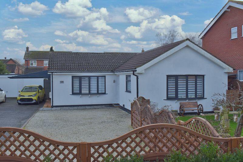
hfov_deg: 53.1
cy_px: 81
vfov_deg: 36.9
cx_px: 122
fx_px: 243
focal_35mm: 36
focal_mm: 24
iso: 200
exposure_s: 1/250
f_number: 8
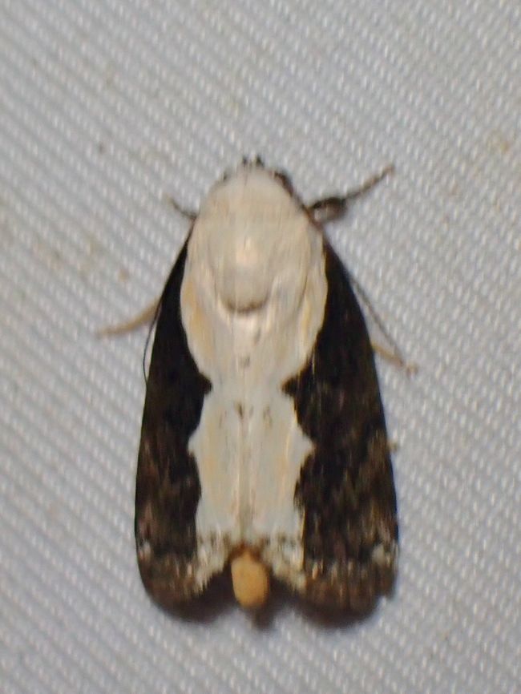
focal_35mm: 100
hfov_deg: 14.8
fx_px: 2006
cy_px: 347
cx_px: 260
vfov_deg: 19.6
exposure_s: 1/100
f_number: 14
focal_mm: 18
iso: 400
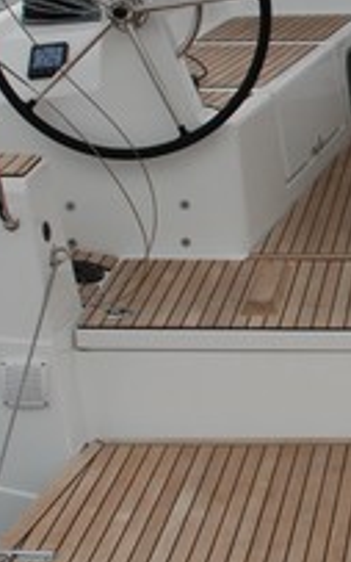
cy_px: 185
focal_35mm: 87
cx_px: 506
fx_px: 1331
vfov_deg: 23.7
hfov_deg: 14.2
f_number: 6.3
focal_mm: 18
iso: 250
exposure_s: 1/160
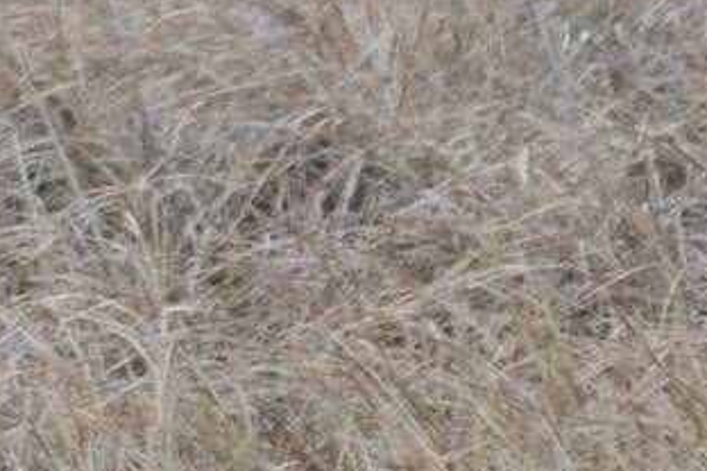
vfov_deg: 0.6
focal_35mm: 2308
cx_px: 415
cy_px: 132
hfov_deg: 0.9
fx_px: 45323
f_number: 5.6
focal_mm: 300
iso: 800
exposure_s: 1/1000
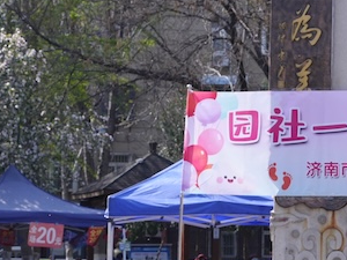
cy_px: 302
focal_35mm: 150
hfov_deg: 13.1
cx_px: 307
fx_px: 1504
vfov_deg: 9.8
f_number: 7.1
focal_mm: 52
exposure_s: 1/500
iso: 400
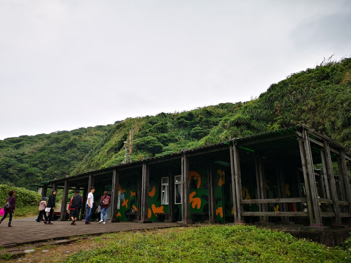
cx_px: 176
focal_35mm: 27
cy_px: 132
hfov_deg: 65.3
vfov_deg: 51.4
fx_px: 274
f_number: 1.8
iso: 50
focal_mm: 3.95
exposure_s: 1/340
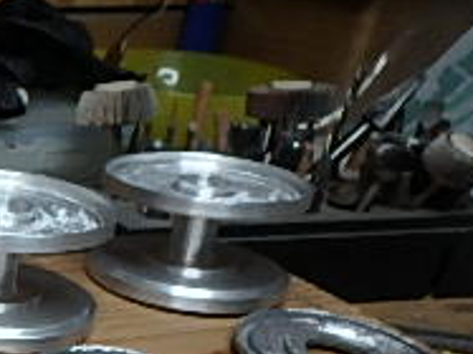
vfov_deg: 19.2
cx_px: -298
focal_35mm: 72
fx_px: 983
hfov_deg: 21.2
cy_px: 435
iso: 320
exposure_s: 1/30
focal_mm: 3.7
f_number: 3.5
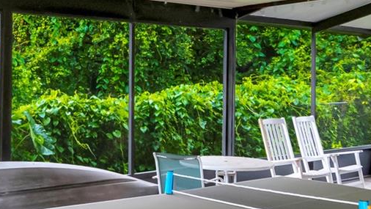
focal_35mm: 55
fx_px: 538
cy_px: 73
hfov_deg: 35.8
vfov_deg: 21.9
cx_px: 38
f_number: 7.1
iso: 800
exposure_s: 1/50
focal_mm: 11
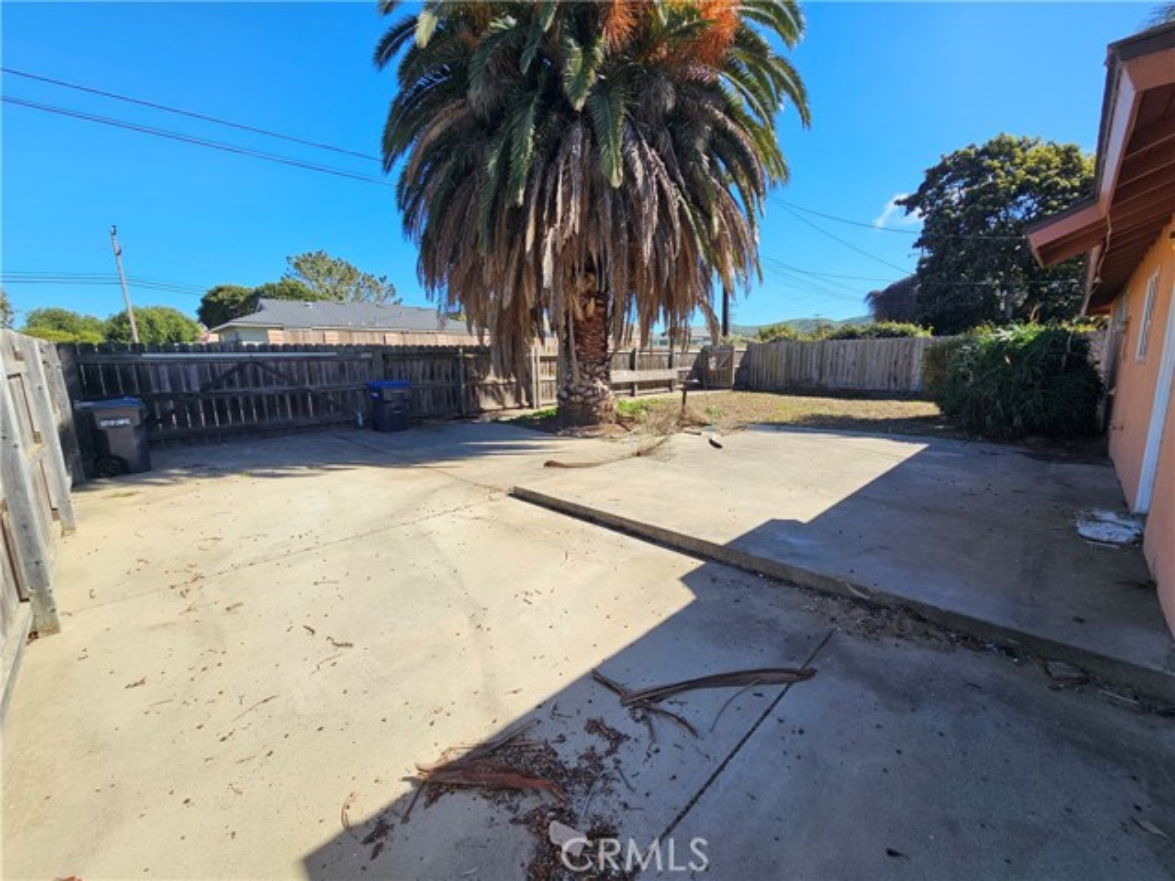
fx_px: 441
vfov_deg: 89.9
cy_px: 440
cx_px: 588
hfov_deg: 106.2
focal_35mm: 13
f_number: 2.2
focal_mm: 2.2
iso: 50
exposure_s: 1/1208
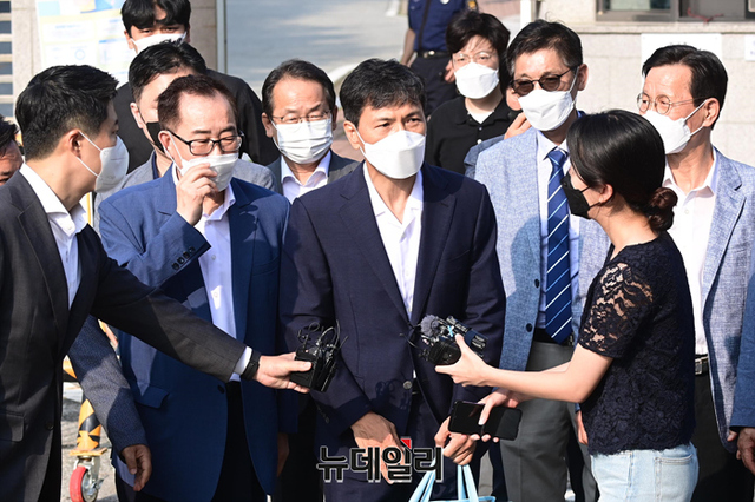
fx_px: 2306
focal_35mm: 110
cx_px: 378
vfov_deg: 12.4
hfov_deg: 18.6
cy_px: 251
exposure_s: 1/320
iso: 250
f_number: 7.1
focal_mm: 110
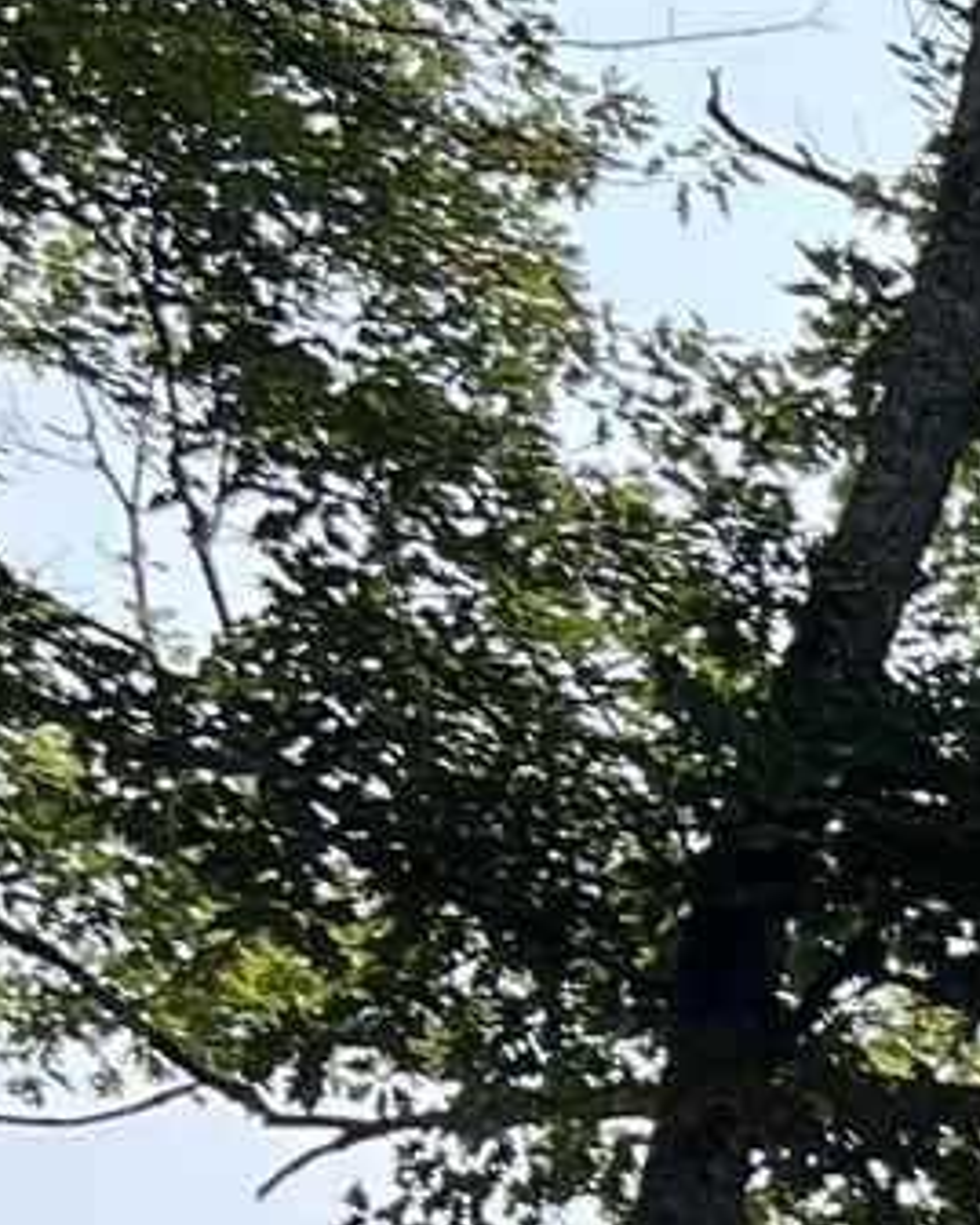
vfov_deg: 9.9
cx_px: 2543
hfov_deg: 8.0
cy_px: 2778
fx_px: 6306
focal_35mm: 174
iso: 50
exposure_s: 1/2513
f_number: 1.5
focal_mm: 5.7
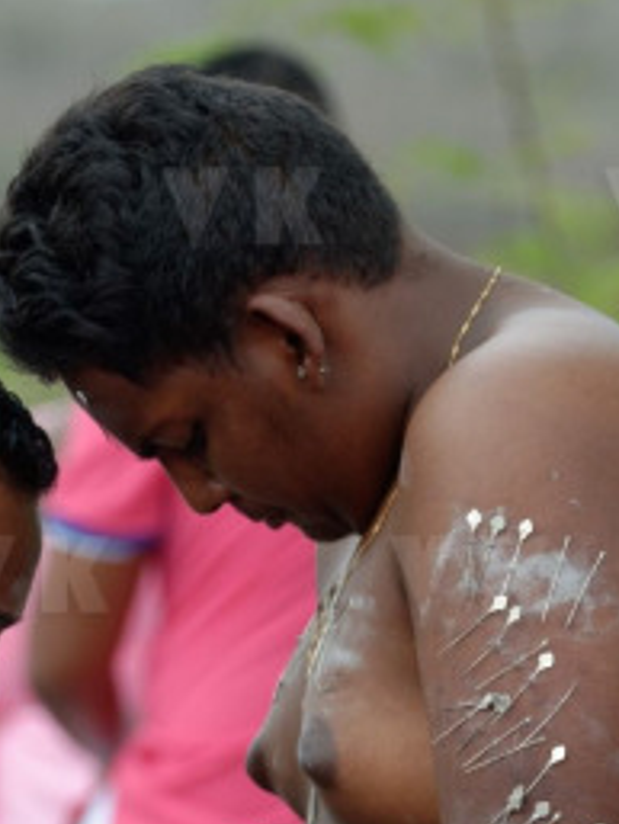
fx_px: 15985
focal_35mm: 671
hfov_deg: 2.2
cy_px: 648
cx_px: 242
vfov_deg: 3.0
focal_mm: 200
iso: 250
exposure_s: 1/400
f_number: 5.6
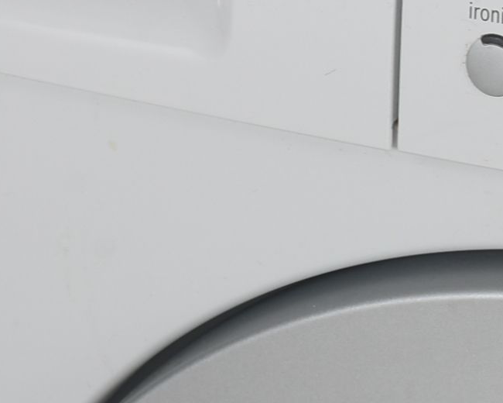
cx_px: 719
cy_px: 50
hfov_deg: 4.0
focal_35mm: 486
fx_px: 7237
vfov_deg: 3.2
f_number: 14
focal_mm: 75
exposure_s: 1/200
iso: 200
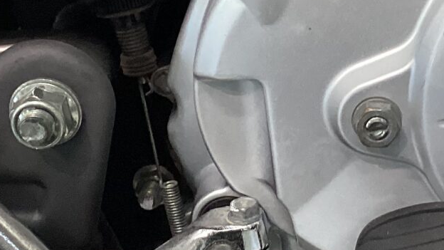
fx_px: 1224
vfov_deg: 11.6
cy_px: 130
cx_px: 346
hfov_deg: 20.4
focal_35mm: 104
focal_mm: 3.3
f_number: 2.4
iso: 160
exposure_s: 1/60
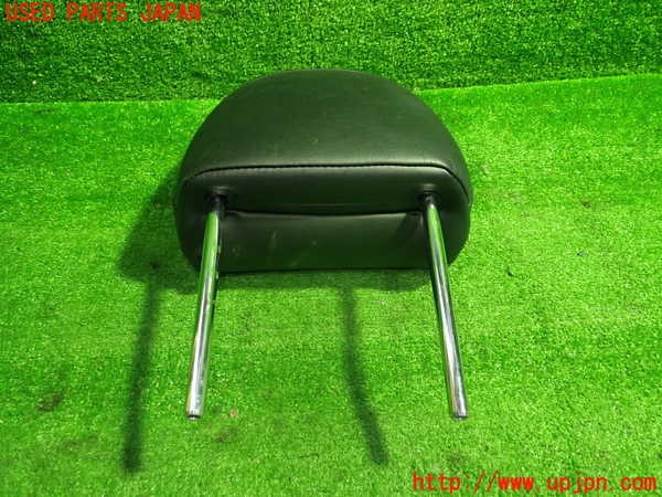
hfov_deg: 60.0
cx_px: 331
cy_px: 248
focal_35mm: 30
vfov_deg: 46.8
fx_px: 574
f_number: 2.3
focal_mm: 5.4
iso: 500
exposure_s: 1/30
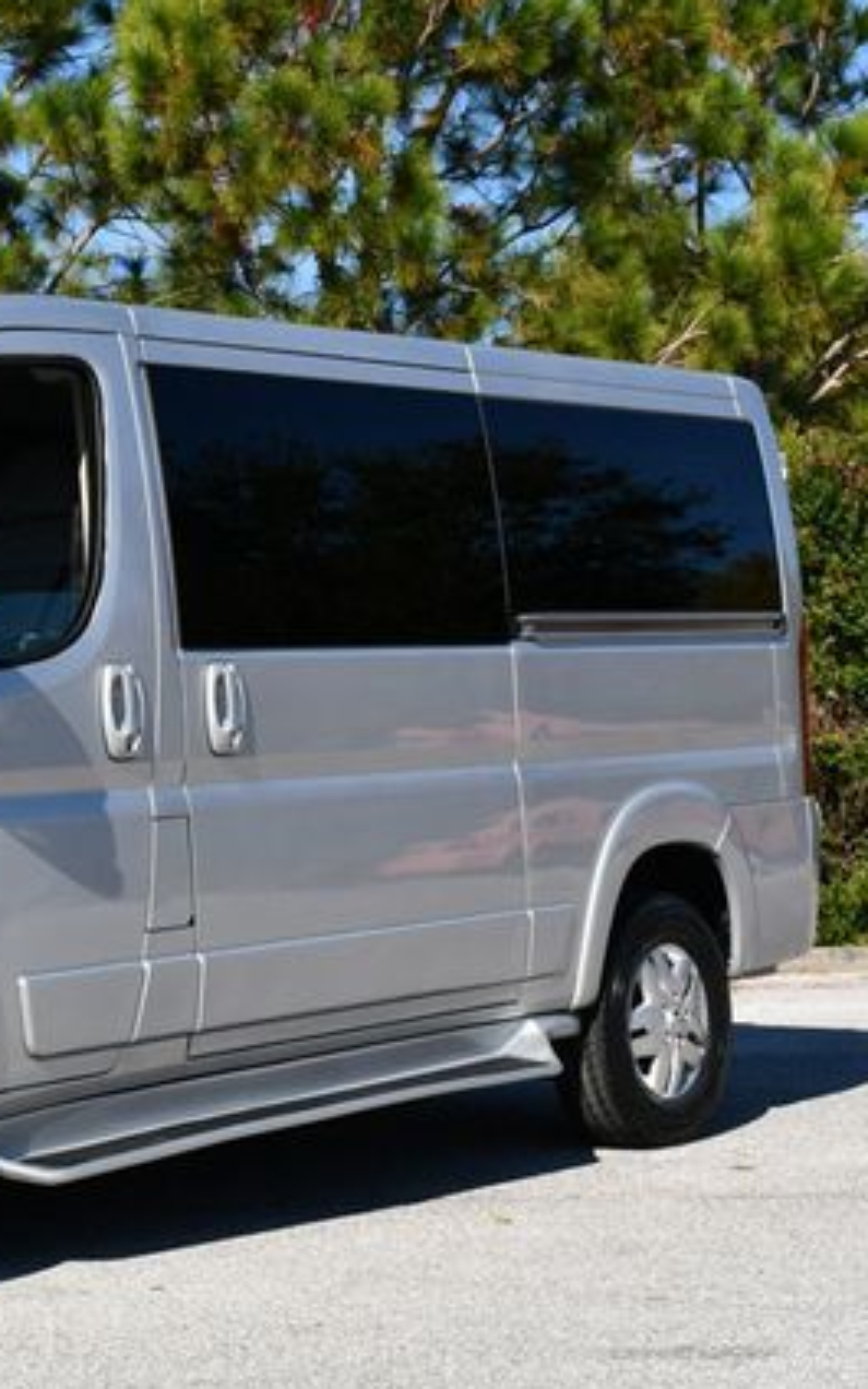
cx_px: -102
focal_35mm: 80
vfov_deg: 25.8
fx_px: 3028
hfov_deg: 15.8
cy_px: 694
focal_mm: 26
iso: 100
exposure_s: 1/320
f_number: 9
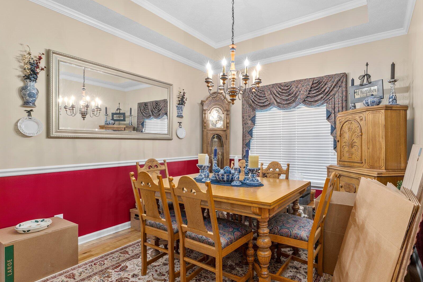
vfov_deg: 67.4
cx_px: 241
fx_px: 211
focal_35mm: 18
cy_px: 138
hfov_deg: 89.4
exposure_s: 1/4
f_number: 8
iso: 400
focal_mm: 14
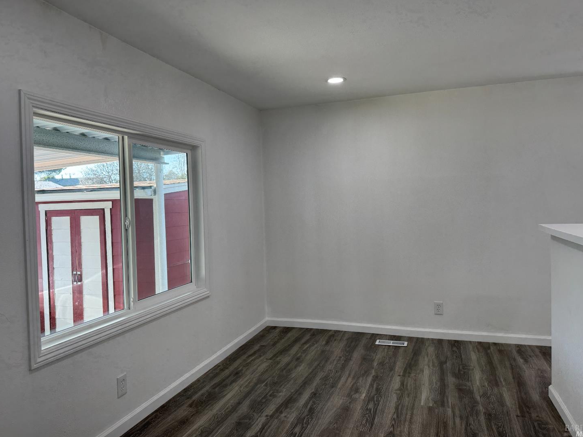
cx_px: 294
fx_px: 421
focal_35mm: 25
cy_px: 215
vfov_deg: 54.9
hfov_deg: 69.4
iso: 64
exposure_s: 1/170
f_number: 1.78
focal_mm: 6.76
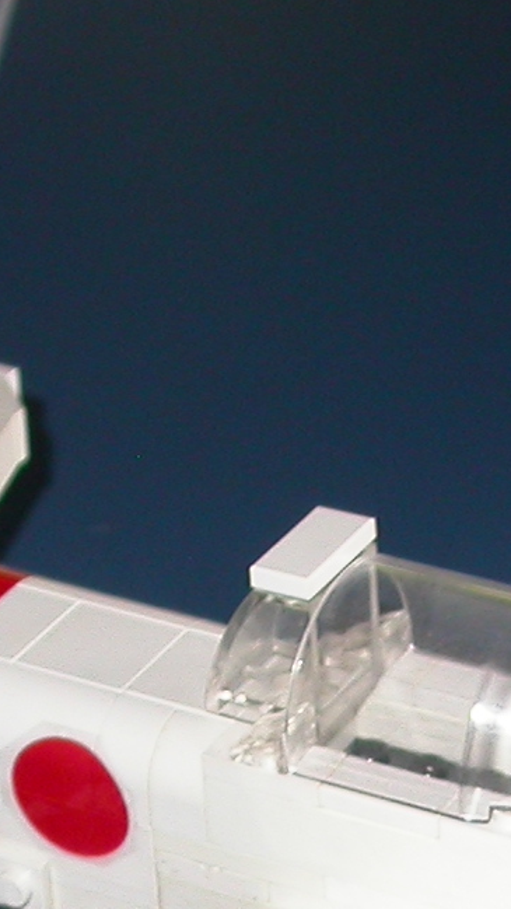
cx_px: 406
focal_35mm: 145
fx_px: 3493
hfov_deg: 8.4
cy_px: 1161
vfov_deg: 14.3
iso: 100
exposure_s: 1/60
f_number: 2.6
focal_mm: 7.85
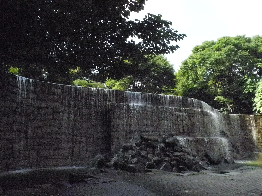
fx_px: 212
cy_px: 98
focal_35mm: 28
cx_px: 131
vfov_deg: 49.7
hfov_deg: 63.4
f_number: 5.6
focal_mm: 6
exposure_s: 1/748
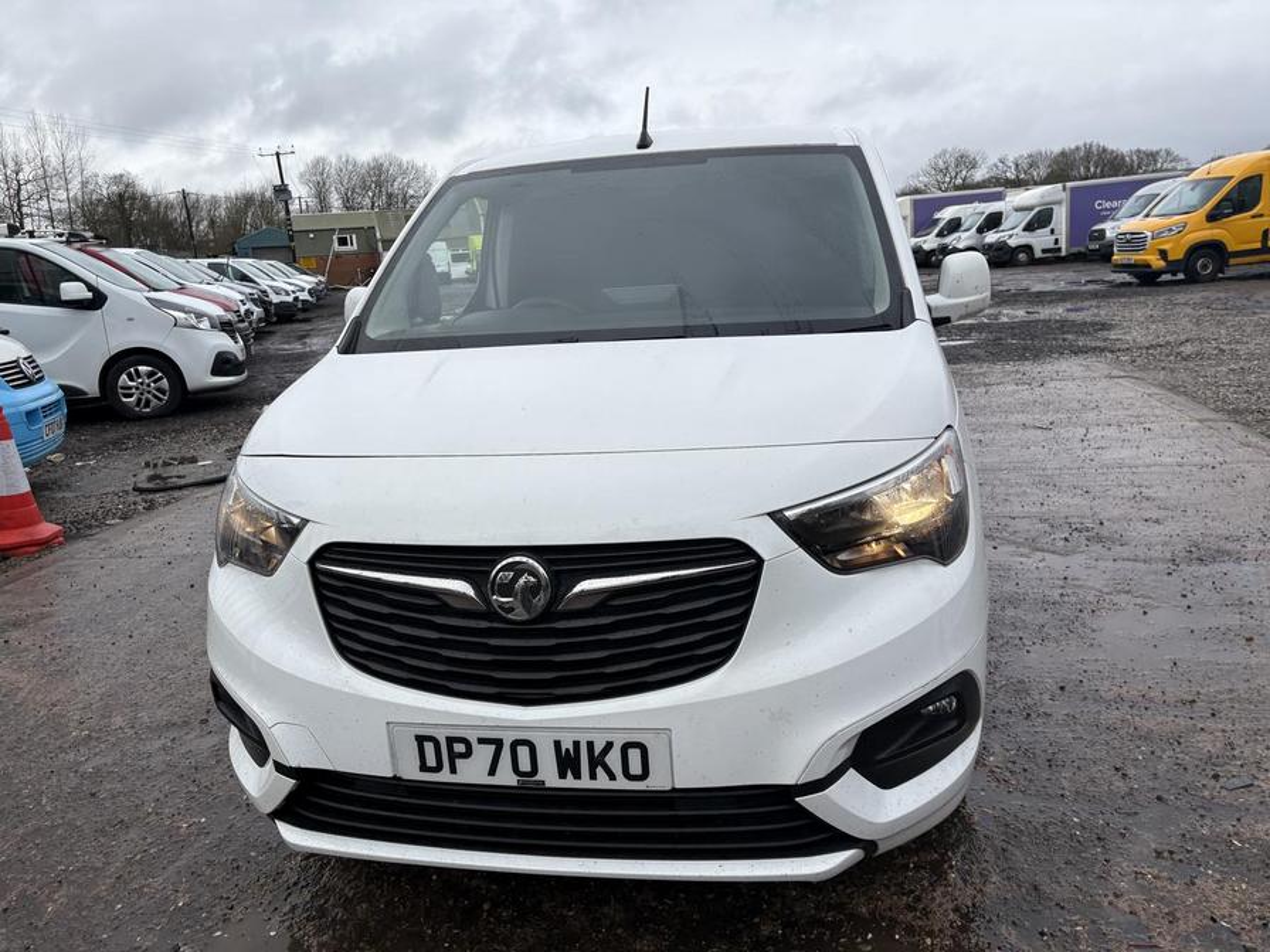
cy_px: 476
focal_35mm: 26
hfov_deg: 67.3
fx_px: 954
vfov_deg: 53.1
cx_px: 635
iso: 50
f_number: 1.6
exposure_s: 1/1263
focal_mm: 5.96
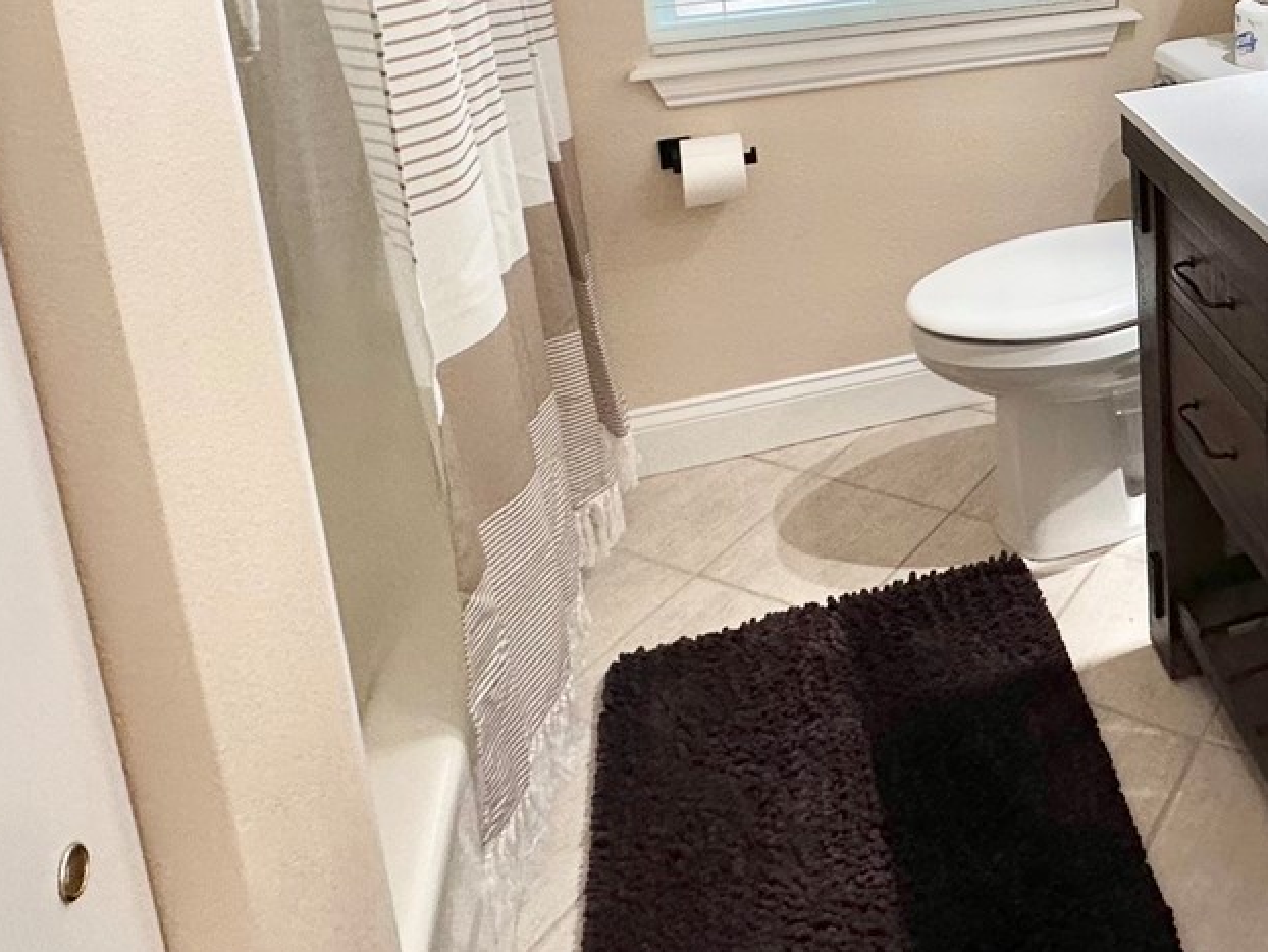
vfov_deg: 35.5
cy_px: -18
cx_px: 1178
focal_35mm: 36
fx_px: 1319
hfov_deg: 45.7
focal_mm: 2.22
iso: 100
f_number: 2.2
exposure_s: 1/120
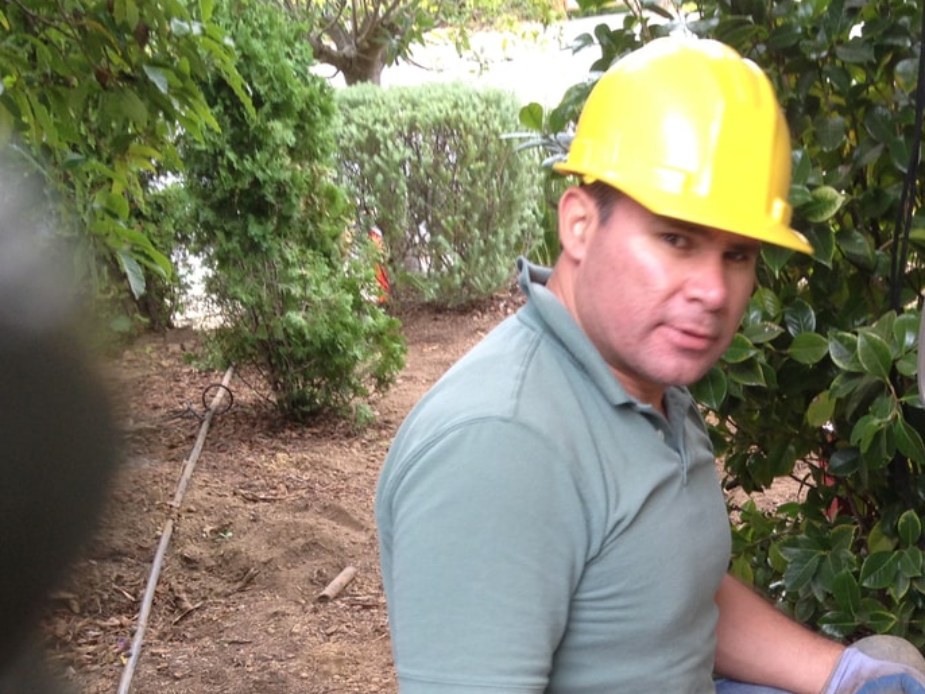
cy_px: 658
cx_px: 802
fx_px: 1818
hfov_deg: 27.7
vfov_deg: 21.0
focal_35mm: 68
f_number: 2.4
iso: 50
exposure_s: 1/40
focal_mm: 4.28
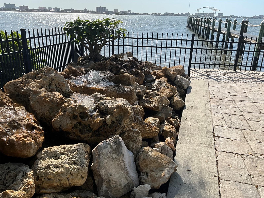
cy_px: 99
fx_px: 221
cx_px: 132
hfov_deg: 61.7
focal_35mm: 29
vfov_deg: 48.2
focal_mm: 3
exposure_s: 1/1984
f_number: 1.8
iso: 25
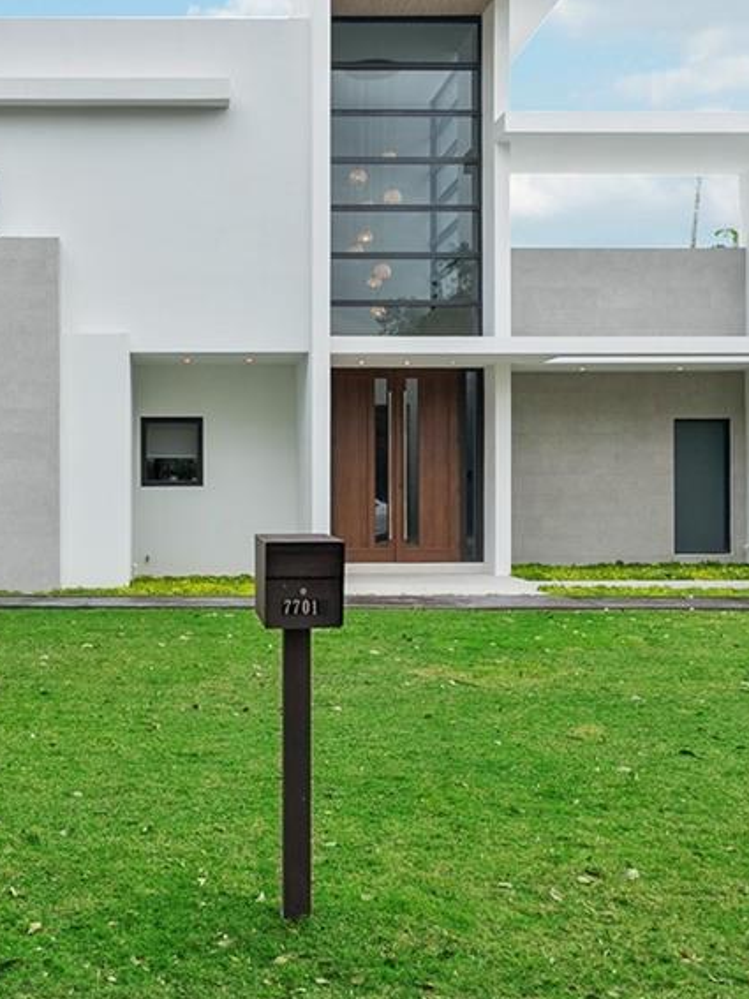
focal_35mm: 38
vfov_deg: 47.7
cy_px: 291
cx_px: 201
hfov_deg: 36.9
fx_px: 1097
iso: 250
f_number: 2.8
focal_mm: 14
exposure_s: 1/500
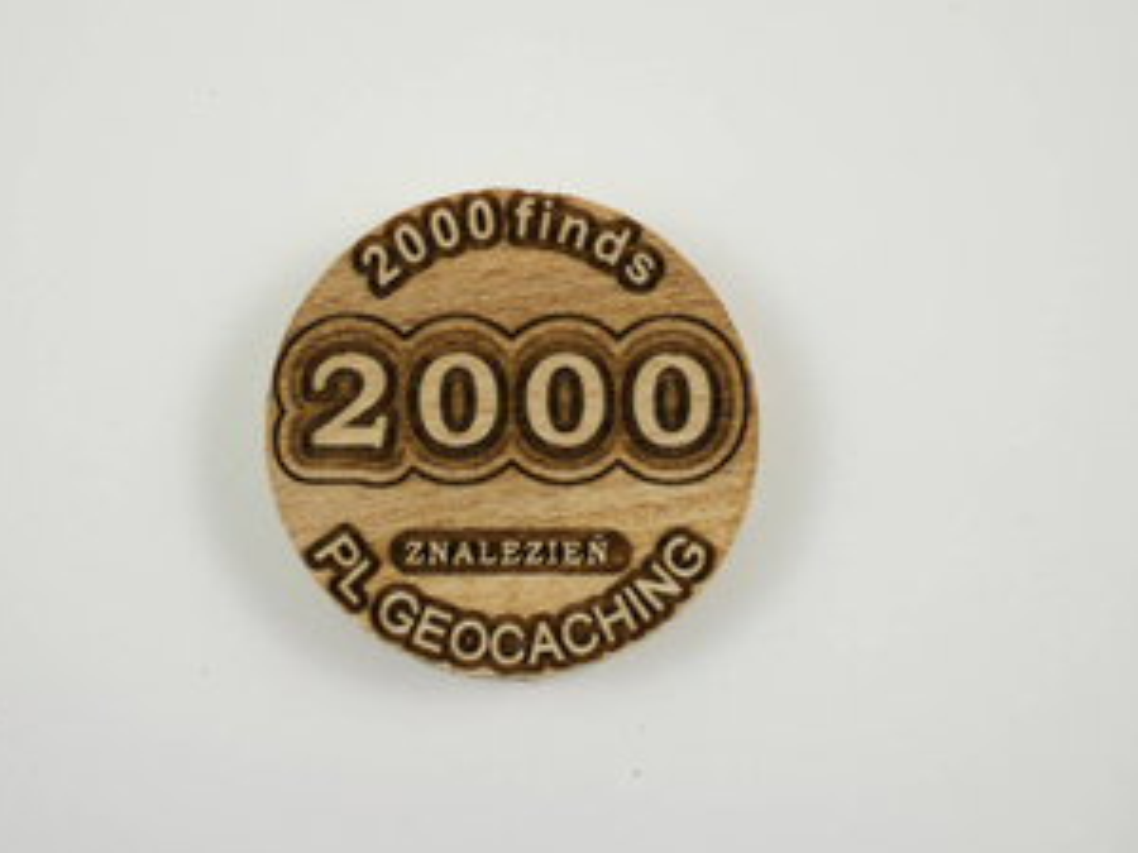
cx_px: 520
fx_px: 2301
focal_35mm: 70
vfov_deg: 21.0
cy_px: 434
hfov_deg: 27.8
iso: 200
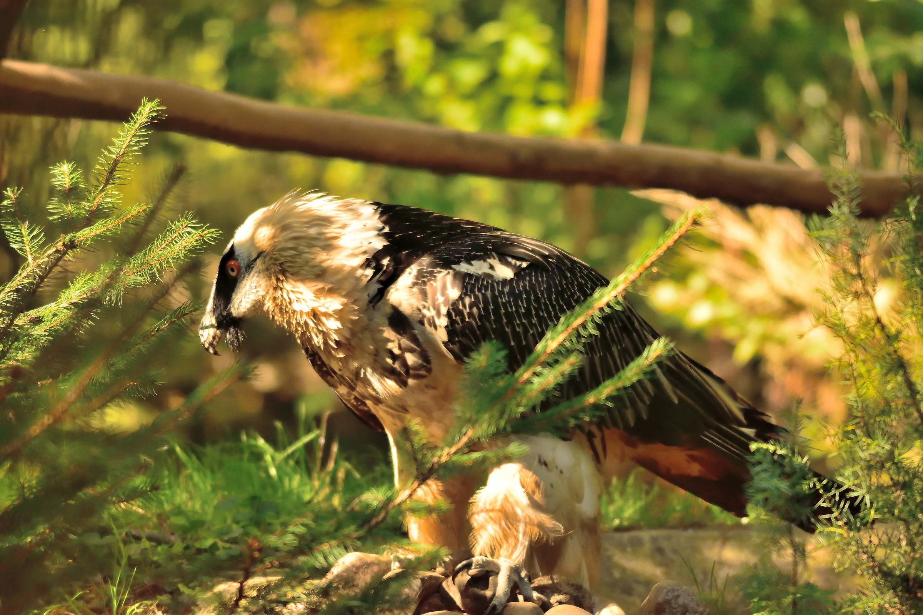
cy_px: 308
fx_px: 8460
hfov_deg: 6.2
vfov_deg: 4.2
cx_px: 462
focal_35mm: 330
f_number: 5.3
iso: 2000
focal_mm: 220
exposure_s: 1/1000
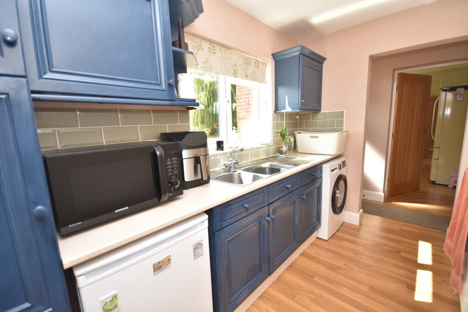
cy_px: 156
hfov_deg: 100.4
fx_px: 195
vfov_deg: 77.3
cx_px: 234
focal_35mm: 15
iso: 400
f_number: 5
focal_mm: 10
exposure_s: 1/200
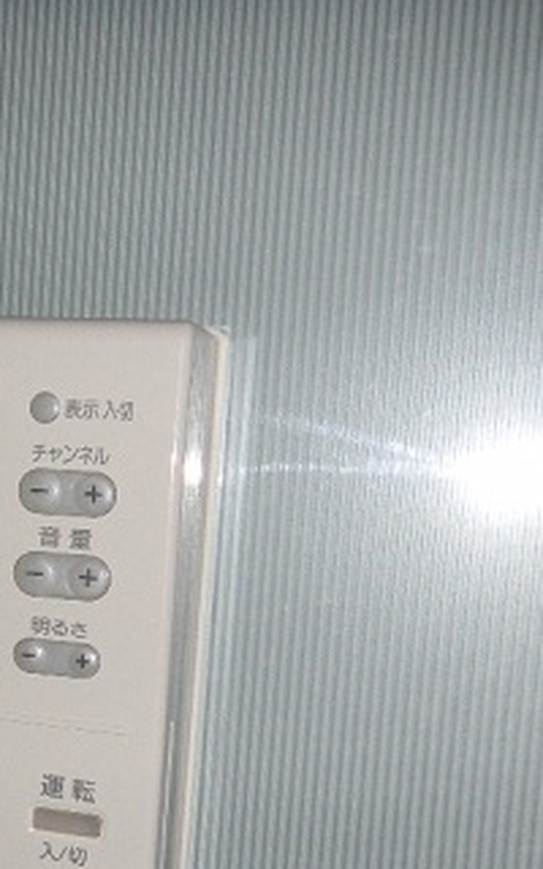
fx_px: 1397
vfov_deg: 34.2
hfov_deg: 20.6
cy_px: 593
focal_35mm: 59
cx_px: -102
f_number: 3.9
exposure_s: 1/30
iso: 200
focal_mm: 5.3
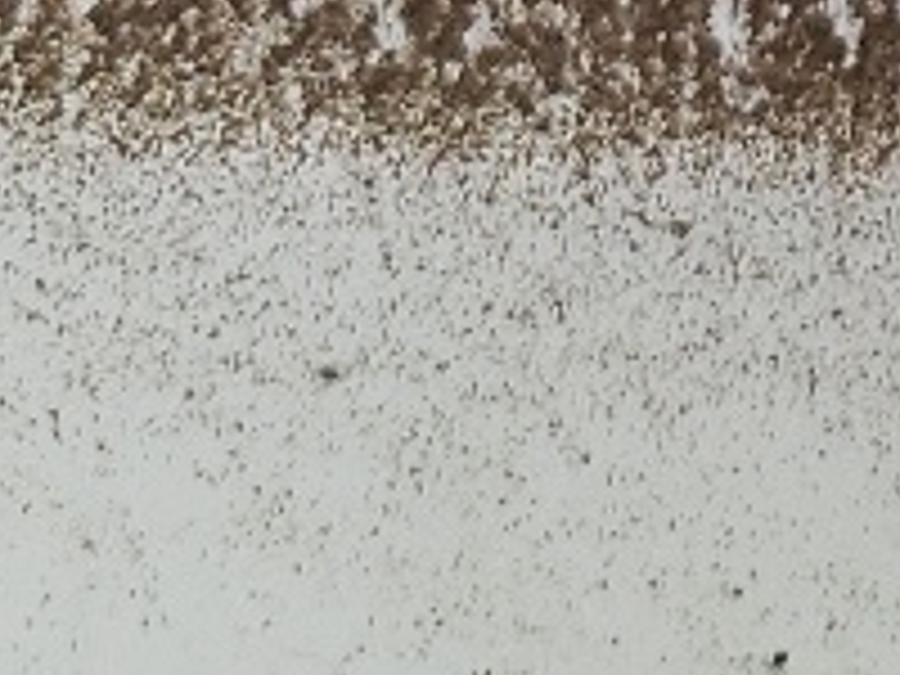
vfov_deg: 6.5
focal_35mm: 208
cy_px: -1422
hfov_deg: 9.3
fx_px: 5408
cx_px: 1197
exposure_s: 1/200
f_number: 1.5
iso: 50
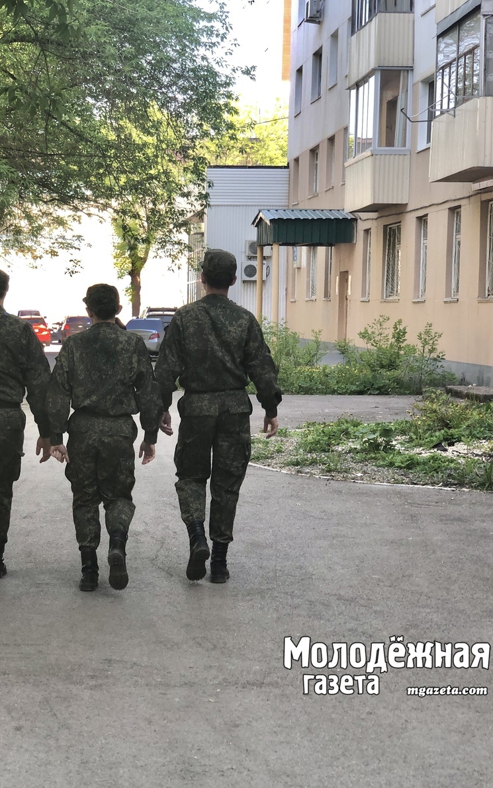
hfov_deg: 17.4
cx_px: 53
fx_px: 1591
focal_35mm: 74
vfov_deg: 27.8
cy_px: 393
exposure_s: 1/120
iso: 20
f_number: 2.4
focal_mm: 6
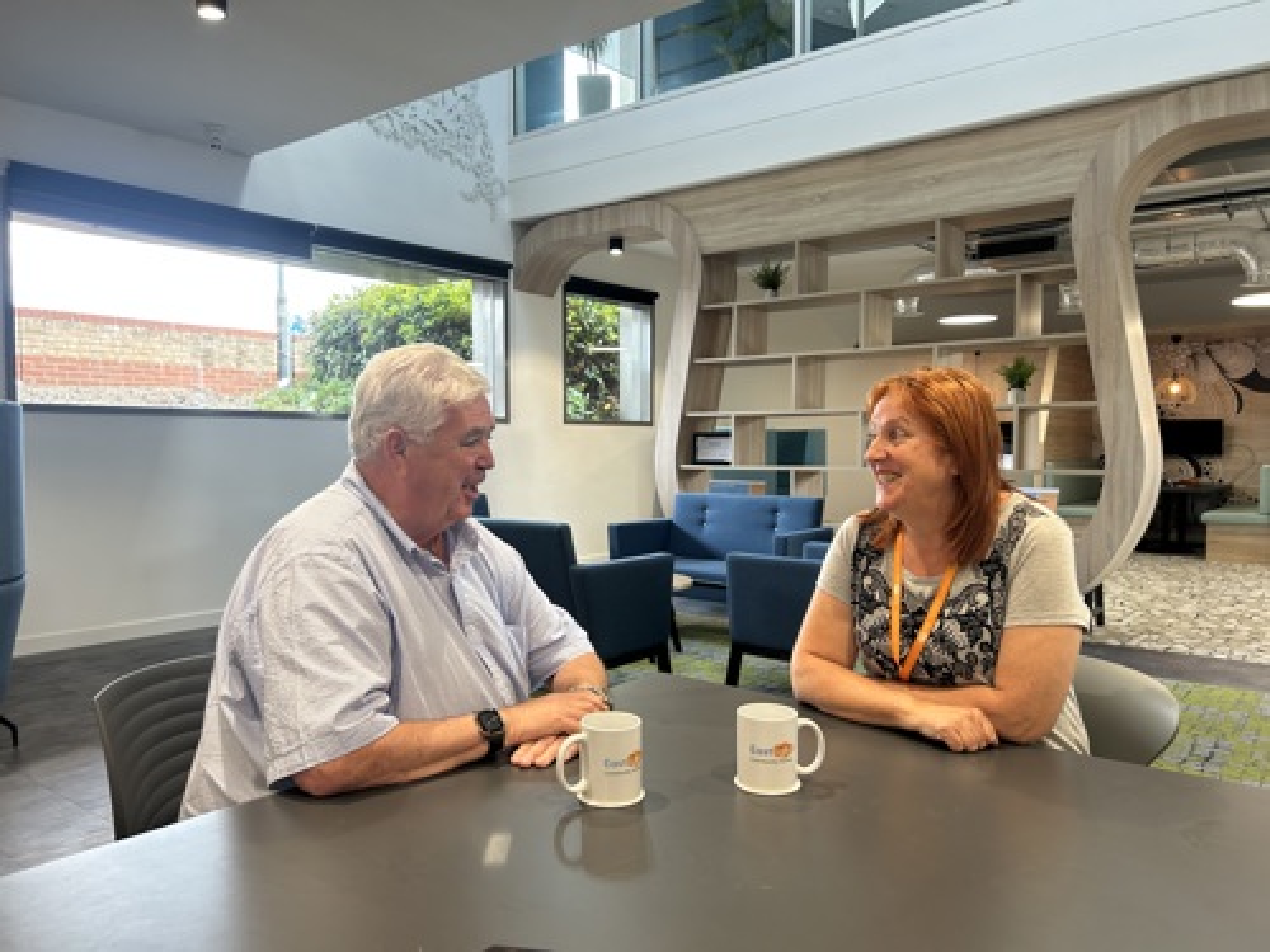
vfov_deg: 53.1
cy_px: 476
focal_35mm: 26
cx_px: 635
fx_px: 954
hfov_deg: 67.3
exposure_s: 1/100
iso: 80
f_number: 1.5
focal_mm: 5.7
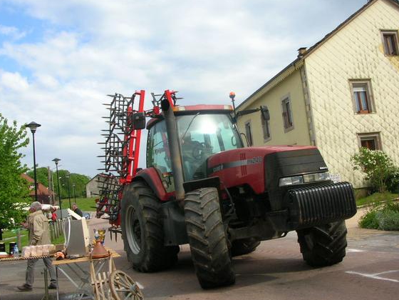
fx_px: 461
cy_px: 145
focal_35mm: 40
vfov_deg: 36.0
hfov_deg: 46.7
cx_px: 219
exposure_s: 1/167
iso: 50
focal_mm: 5.8
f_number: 5.6
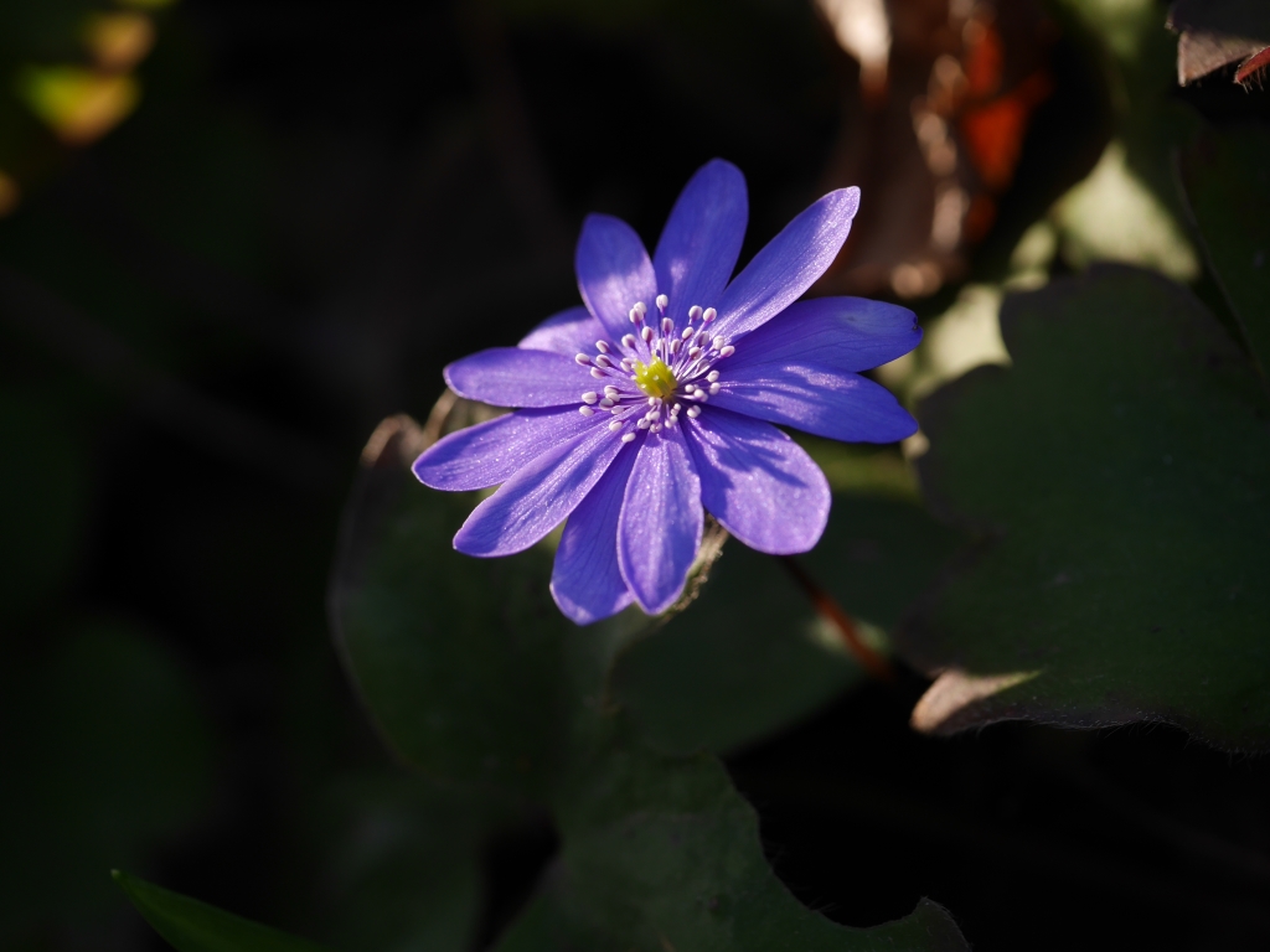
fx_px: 3302
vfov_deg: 16.4
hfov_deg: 21.8
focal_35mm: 90
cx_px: 635
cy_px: 476
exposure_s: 1/400
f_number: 4
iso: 200
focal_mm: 45
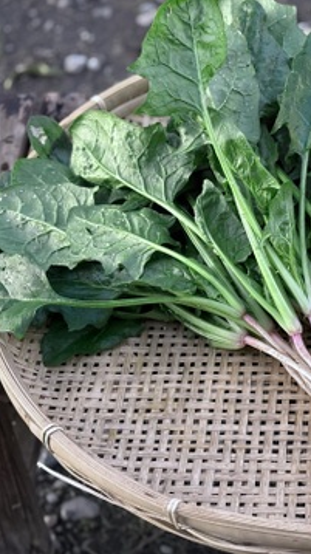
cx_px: 345
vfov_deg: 27.9
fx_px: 1116
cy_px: 277
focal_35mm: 76
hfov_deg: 15.4
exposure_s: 1/30
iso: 320
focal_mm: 5.96
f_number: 1.6
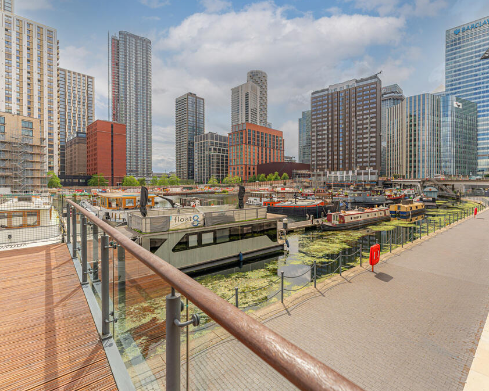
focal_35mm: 16
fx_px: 232
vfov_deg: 80.4
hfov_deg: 91.9
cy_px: 196
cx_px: 292
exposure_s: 1/640
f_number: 4.5
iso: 100
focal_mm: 14
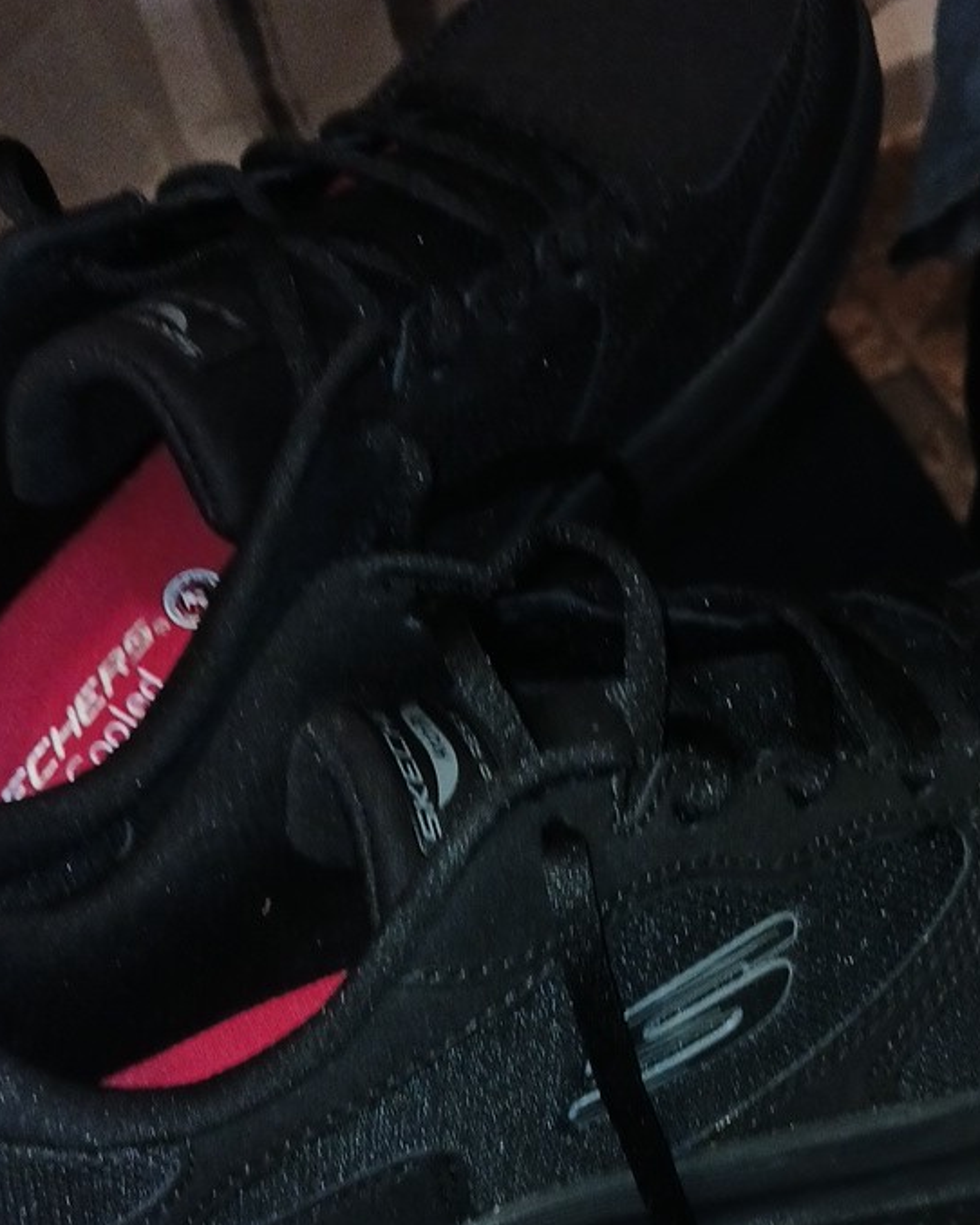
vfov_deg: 32.8
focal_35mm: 56
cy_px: 954
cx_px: 649
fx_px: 2031
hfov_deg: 27.0
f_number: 1.8
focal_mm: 4
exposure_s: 1/30
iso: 255
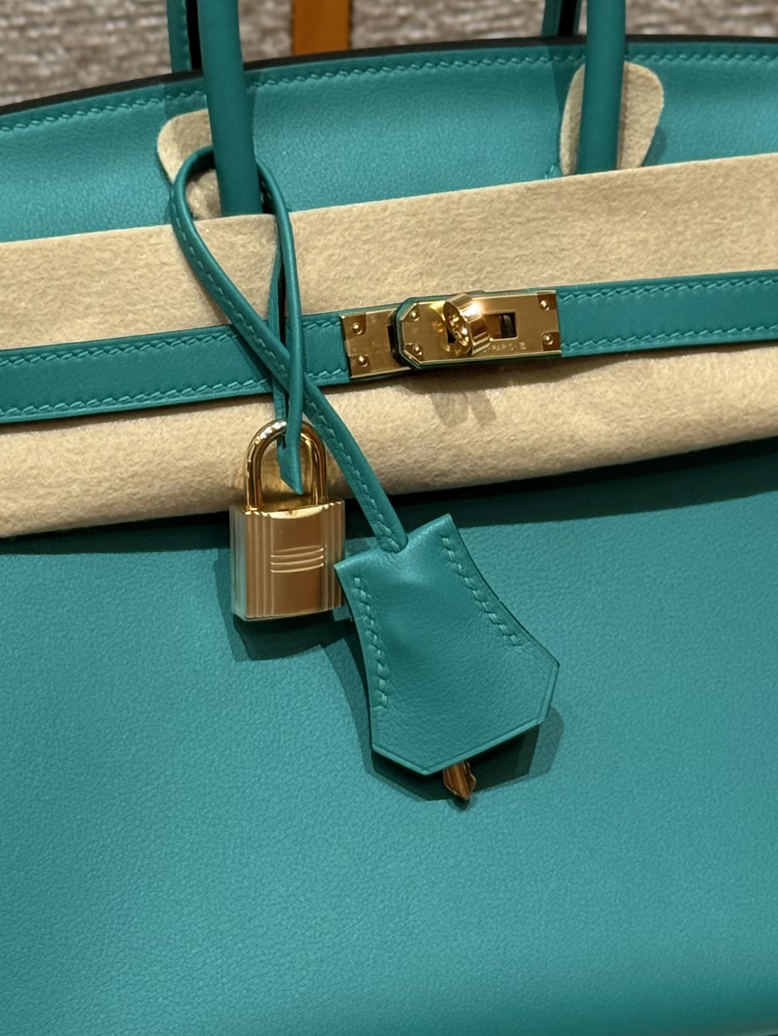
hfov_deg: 13.5
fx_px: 3295
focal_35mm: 110
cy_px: 370
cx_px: 415
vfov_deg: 17.8
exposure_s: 1/94
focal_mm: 6.76
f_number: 1.78
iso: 100
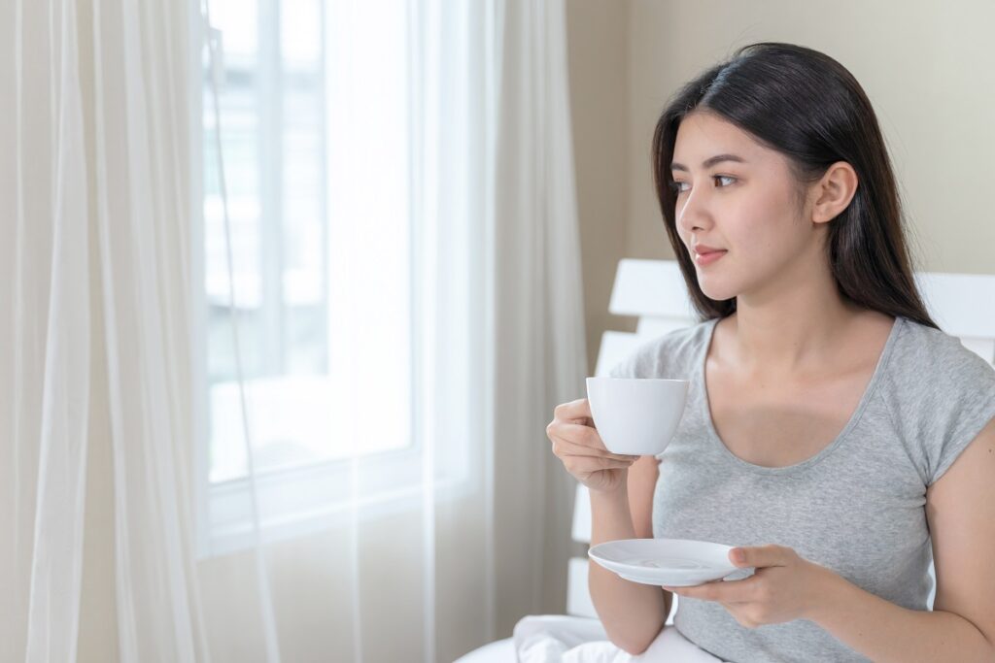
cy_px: 332
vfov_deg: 26.5
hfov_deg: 38.9
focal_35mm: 51
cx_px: 498
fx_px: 1410
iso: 200
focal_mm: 51
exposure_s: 1/320
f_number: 2.8
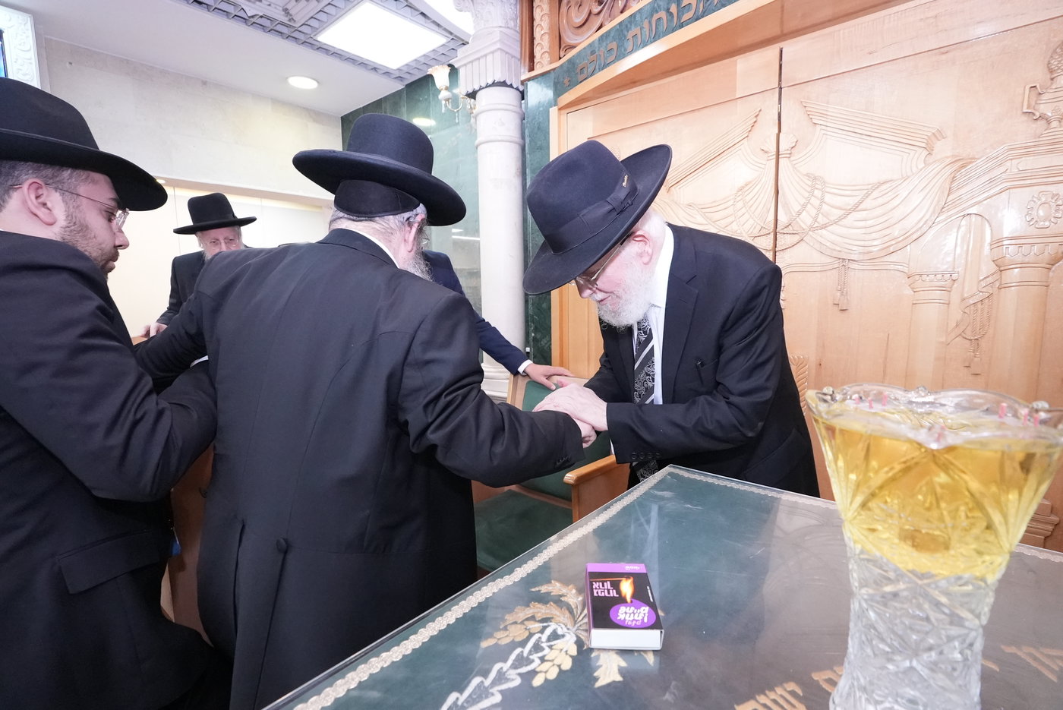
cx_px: 532
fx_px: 502
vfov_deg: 70.5
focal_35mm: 17
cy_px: 355
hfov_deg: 93.2
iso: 16000
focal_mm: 17
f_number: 7.1
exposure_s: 1/250
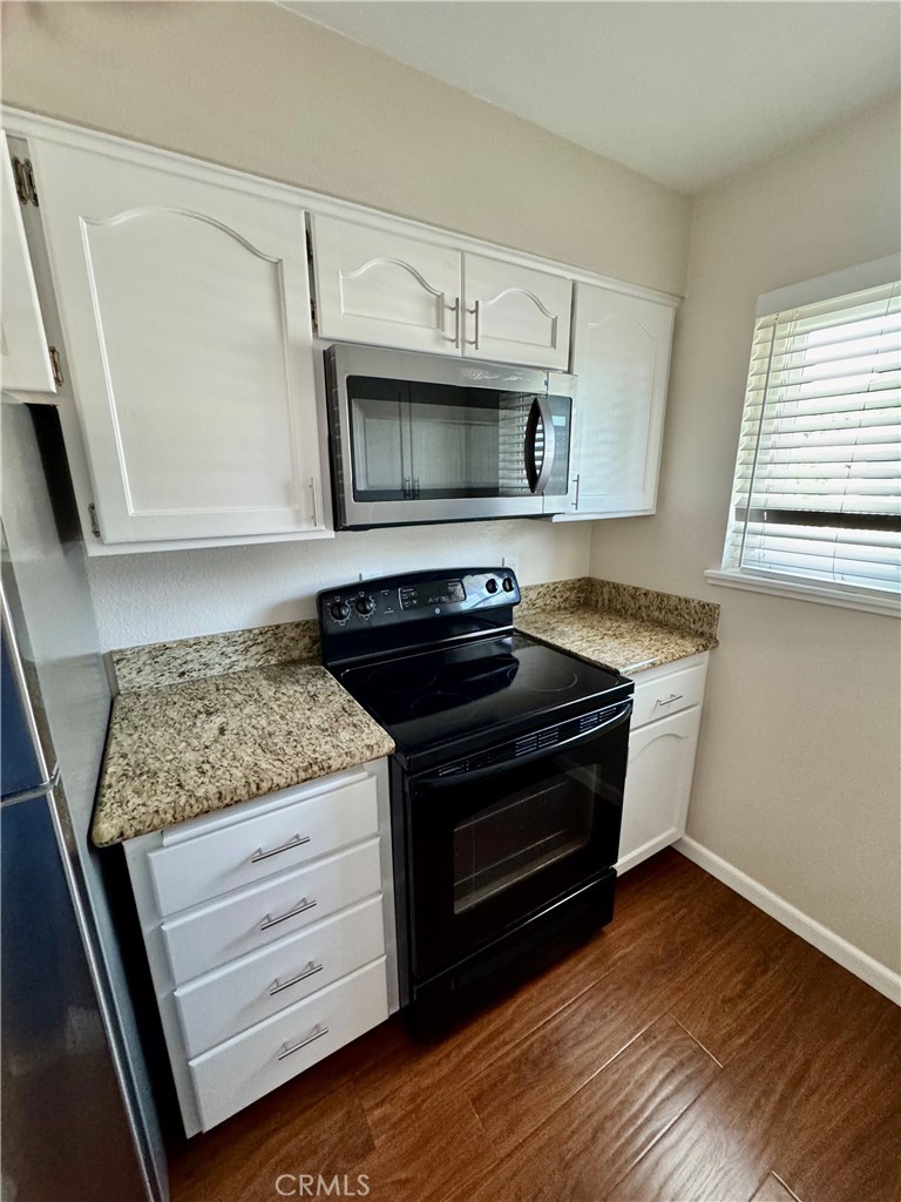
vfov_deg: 102.1
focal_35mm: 14
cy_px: 601
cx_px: 450
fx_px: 486
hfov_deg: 85.7
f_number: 2.2
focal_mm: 2.22
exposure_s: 1/48
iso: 500
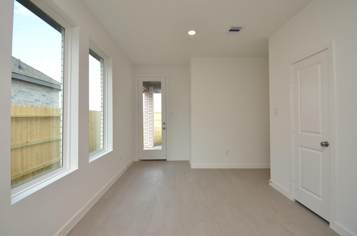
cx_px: 178
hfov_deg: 95.1
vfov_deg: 71.8
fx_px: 163
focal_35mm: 16
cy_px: 118
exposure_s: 1/160
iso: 320
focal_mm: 11
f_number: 6.3
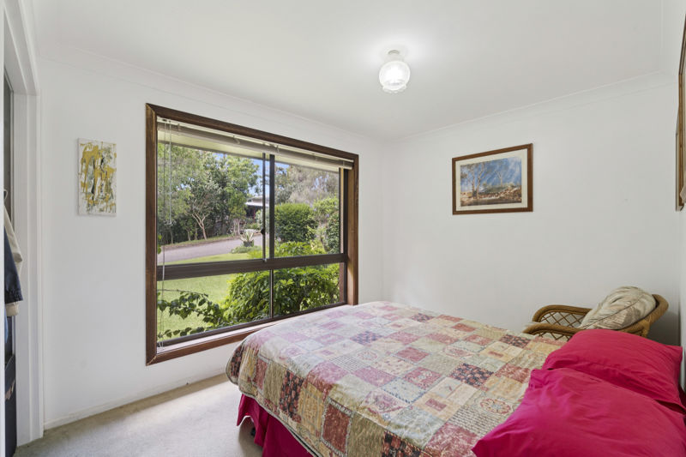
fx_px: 314
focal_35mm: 16
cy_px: 228
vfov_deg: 72.0
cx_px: 343
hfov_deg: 95.0
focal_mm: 16.5
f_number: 7.1
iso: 800
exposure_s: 1/80
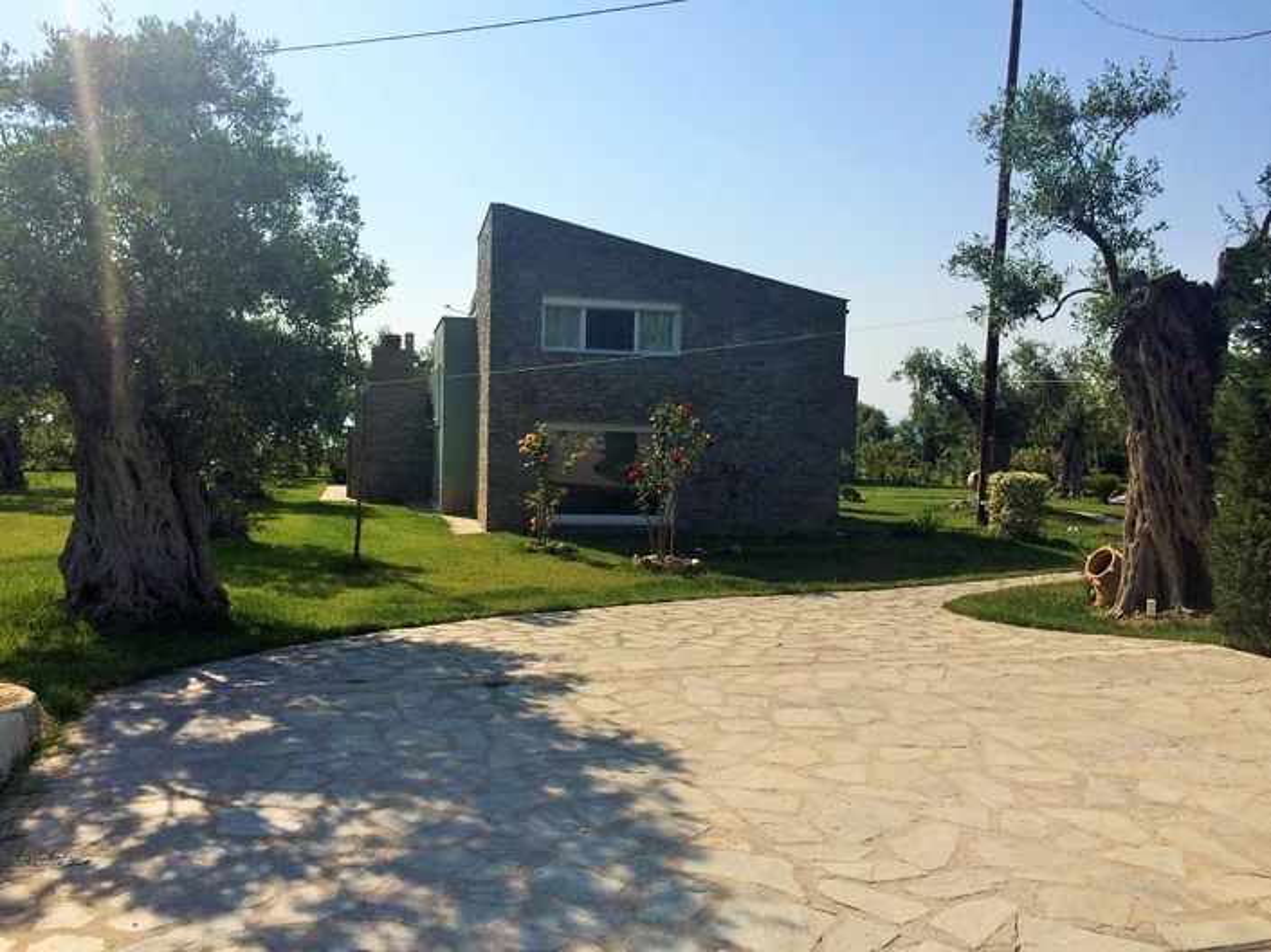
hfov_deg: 61.7
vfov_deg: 48.2
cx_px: 636
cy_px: 476
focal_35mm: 29
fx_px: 1064
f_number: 2.2
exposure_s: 1/5882
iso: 32
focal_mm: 4.15
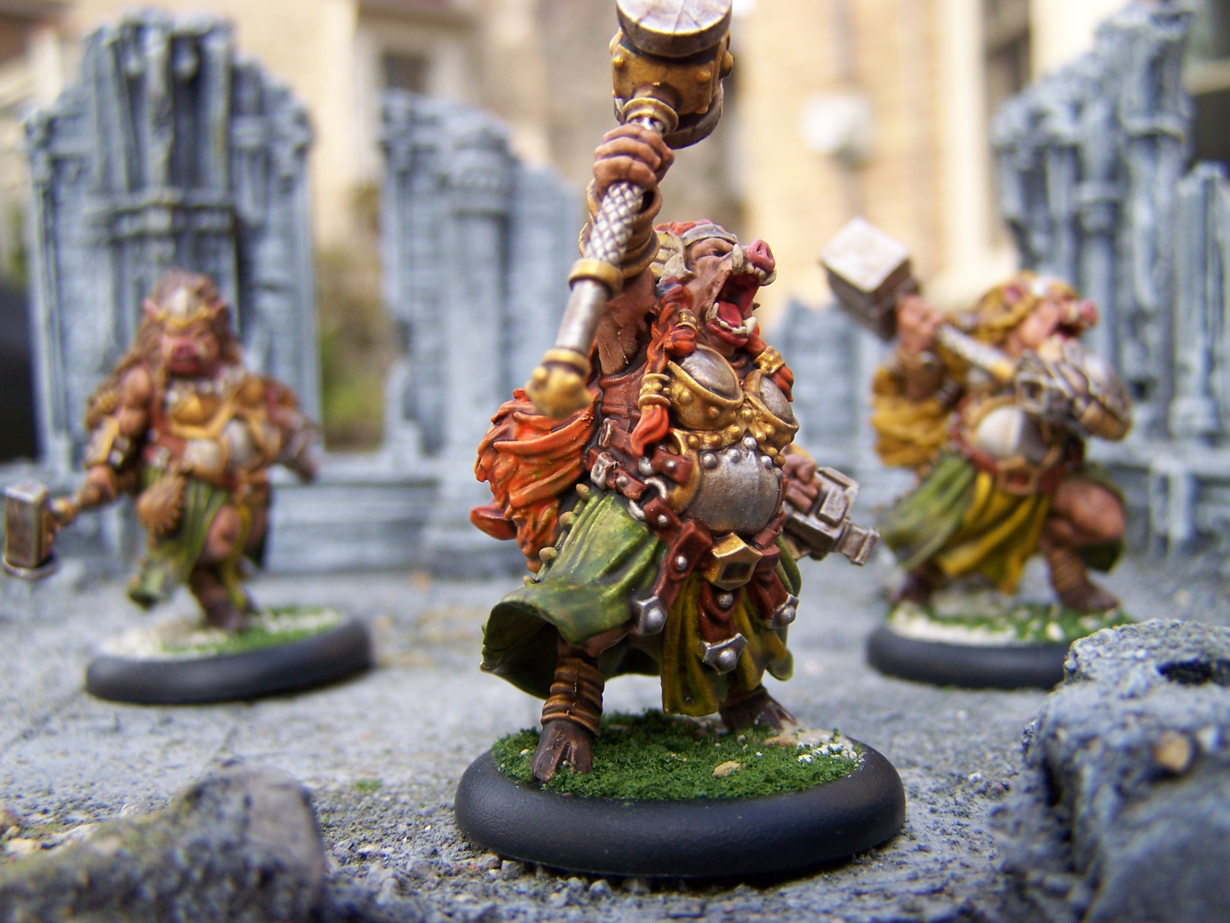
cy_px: 462
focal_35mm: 38
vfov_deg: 37.7
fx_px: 1350
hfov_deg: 49.0
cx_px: 615
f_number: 2.8
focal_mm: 6.3
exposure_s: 1/160
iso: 80
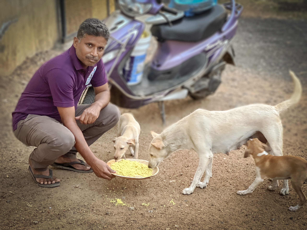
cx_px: 154
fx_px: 683
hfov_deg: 25.3
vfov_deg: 19.1
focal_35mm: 77
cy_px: 115
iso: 400
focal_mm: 9
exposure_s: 1/29
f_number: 2.8
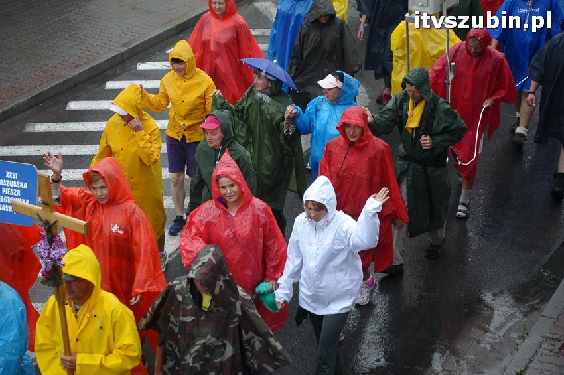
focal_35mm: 90
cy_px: 188
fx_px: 1409
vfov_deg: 15.2
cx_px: 282
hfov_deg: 22.6
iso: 800
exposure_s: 1/320
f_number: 4.5
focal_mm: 60
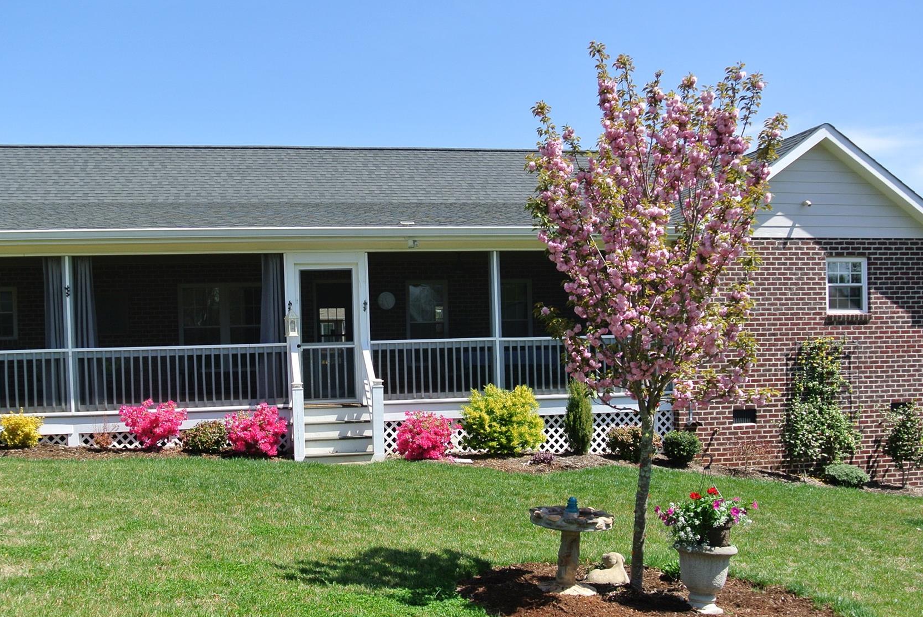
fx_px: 950
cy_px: 370
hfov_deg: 51.7
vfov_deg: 35.9
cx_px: 399
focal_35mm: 37
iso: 100
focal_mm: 11.4
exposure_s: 1/500
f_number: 4.5
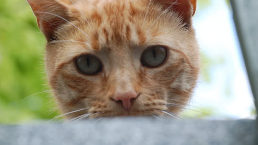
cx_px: 129
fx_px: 1132
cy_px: 61
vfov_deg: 7.3
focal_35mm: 166
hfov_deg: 13.0
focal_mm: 105
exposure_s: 1/125
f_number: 7.1
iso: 400
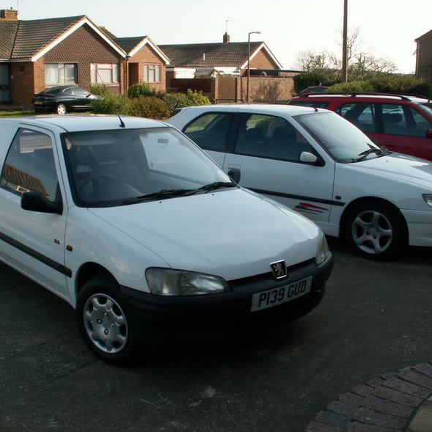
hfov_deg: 40.0
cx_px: 210
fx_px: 593
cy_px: 213
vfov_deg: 40.0
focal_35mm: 42
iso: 50
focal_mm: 5.86
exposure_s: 1/200
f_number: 5.6
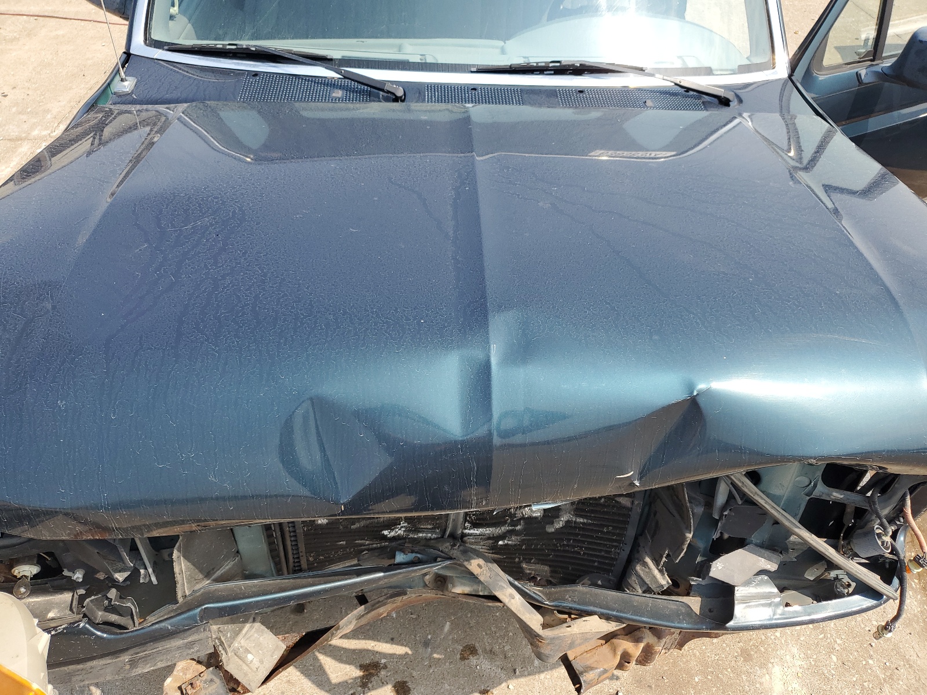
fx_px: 696
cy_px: 348
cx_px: 464
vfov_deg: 53.1
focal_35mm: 26
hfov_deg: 67.3
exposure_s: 1/1429
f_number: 1.5
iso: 50
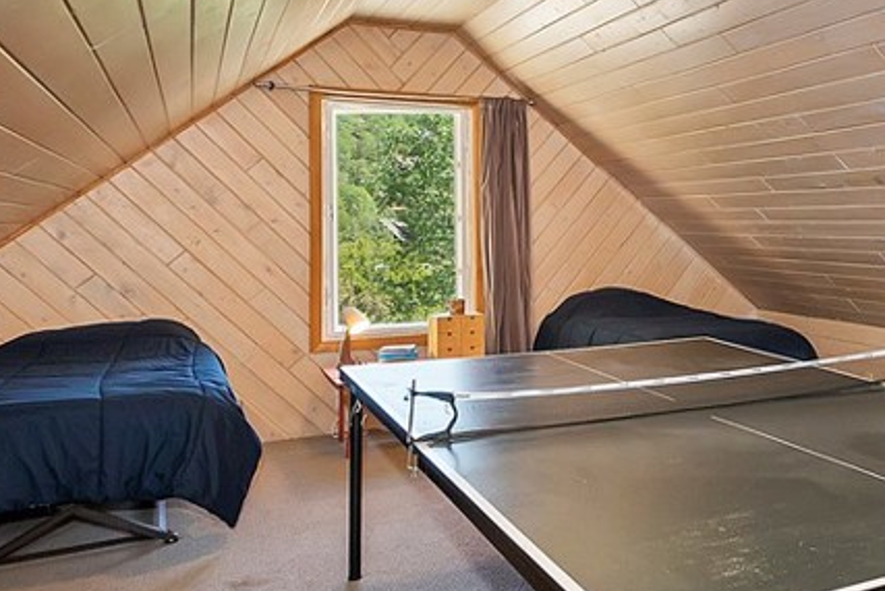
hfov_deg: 47.5
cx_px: 802
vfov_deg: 36.7
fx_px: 885
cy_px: 217
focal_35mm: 36
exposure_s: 1/30
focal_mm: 10
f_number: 8
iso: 400
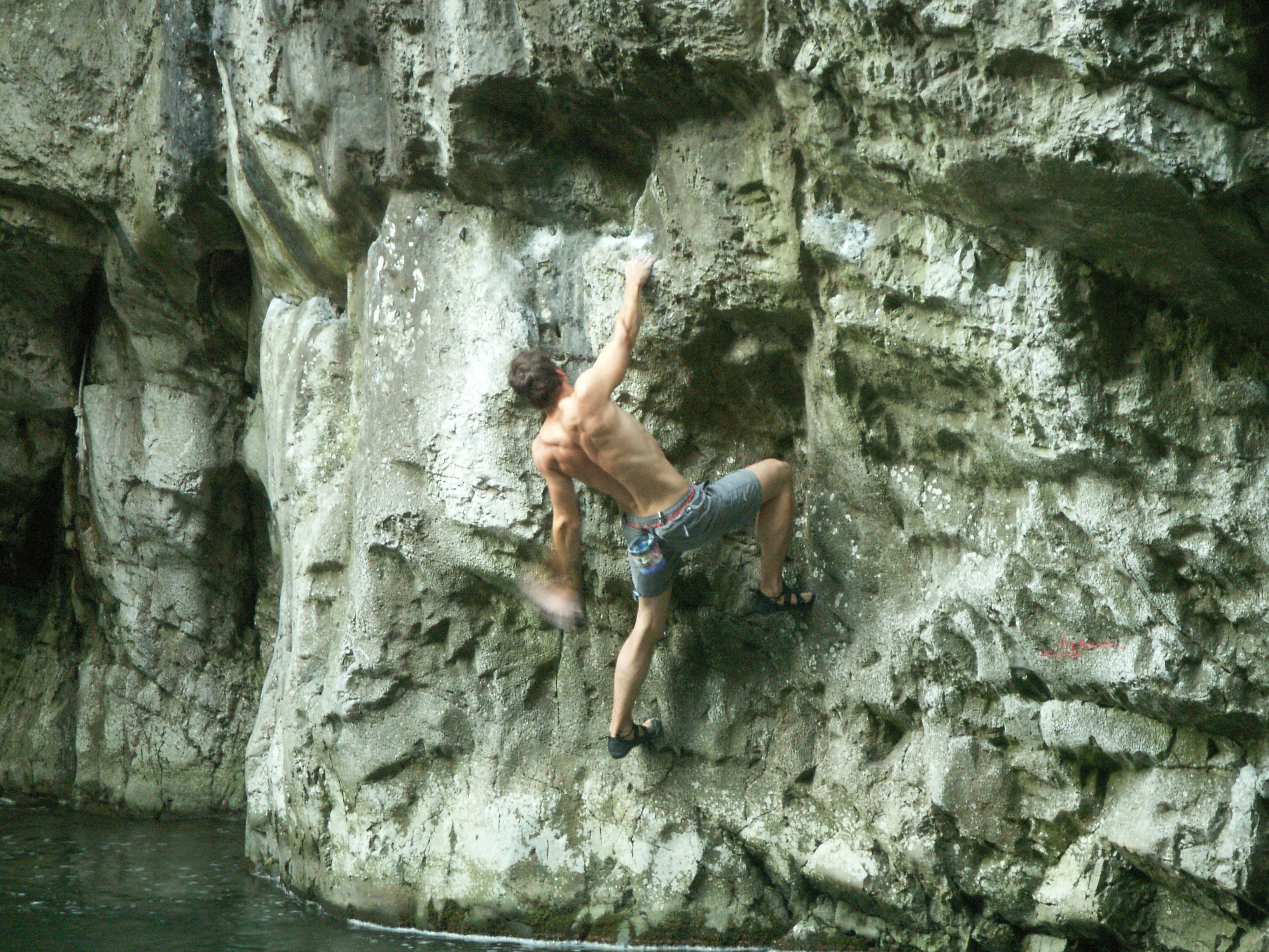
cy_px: 476
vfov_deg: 13.3
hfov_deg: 17.7
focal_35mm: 111
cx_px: 634
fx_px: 4069
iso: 160
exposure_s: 1/10
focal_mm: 23.1
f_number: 3.8
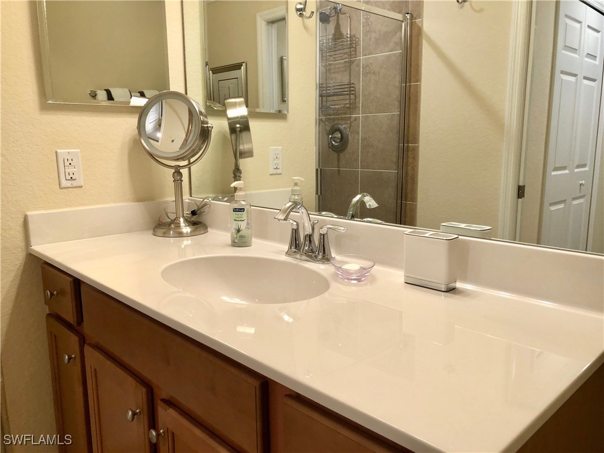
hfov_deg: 63.4
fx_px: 489
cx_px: 302
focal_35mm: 28
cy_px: 226
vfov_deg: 49.7
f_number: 1.8
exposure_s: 1/24
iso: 40
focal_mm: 3.99
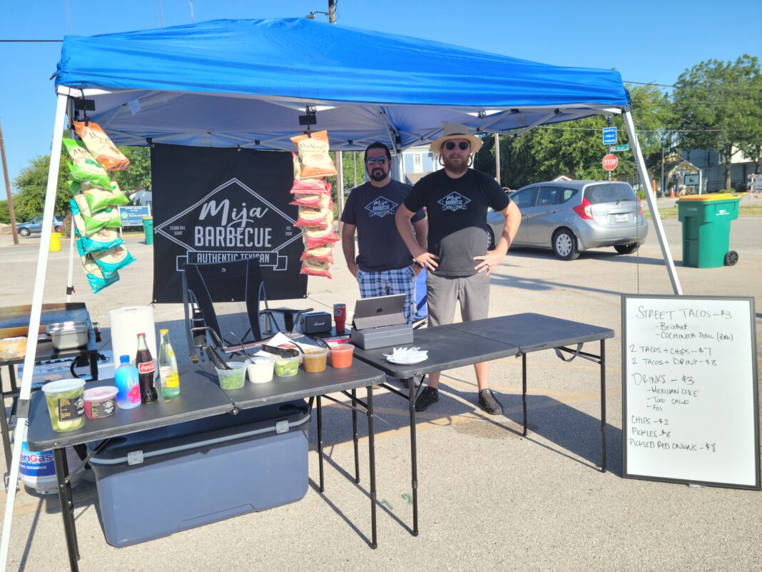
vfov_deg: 49.7
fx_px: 616
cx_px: 381
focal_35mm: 28
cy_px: 286
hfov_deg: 63.4
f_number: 2
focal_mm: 5.9
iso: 25
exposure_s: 1/465
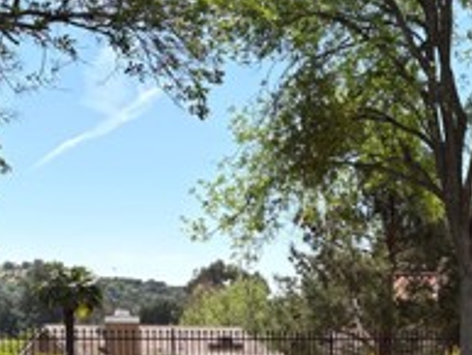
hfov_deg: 22.4
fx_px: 1173
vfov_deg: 16.4
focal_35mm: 86
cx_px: 396
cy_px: 441
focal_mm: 5.96
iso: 50
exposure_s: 1/2208
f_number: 1.6
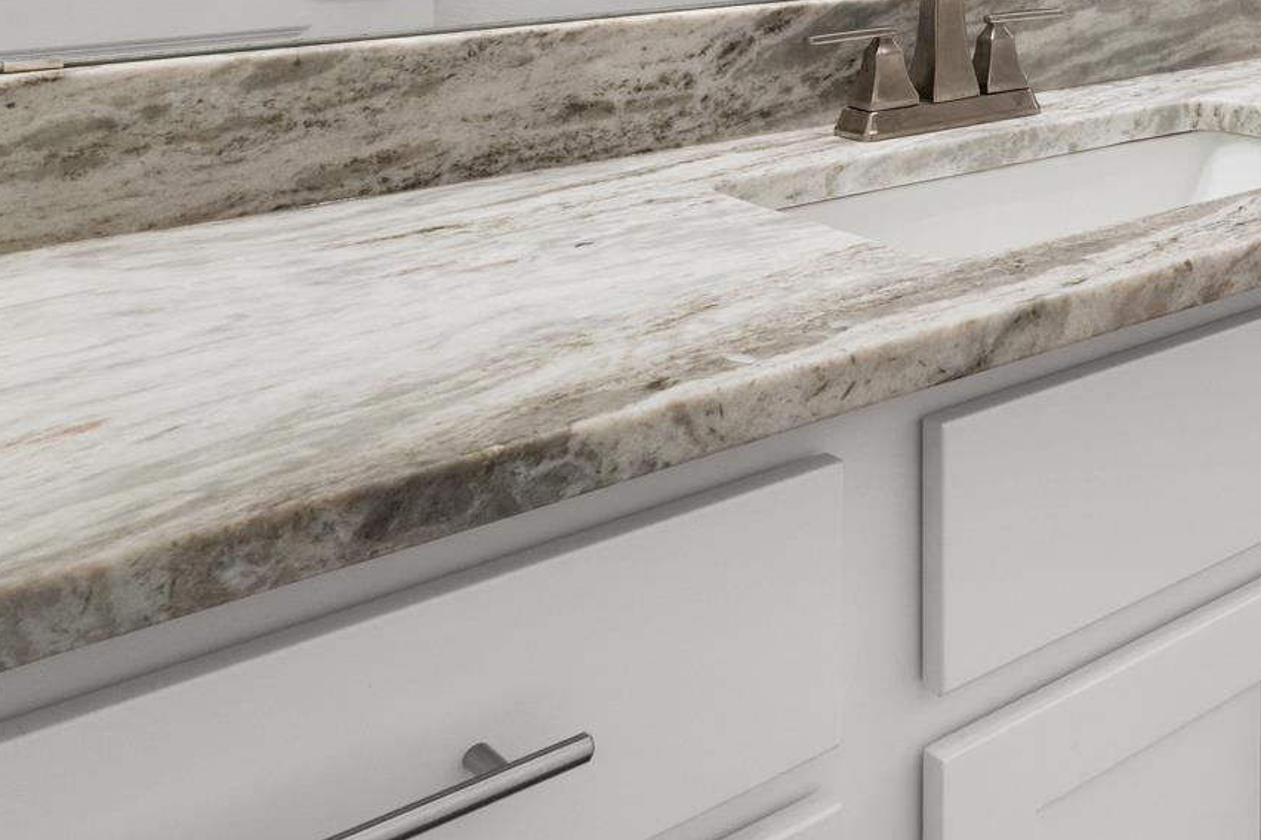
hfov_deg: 34.4
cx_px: 1558
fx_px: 1541
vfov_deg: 26.9
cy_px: -174
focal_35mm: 44
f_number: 9
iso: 200
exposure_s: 1/1.25
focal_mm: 10
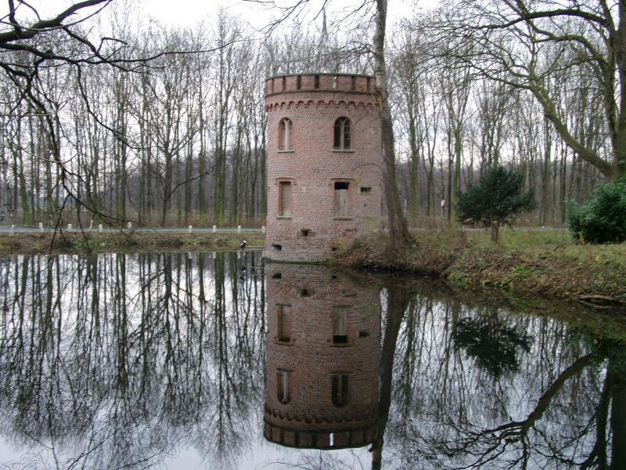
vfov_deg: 29.1
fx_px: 904
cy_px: 235
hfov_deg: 38.2
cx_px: 313
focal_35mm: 50
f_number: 5.6
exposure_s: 1/14.4
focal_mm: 10.4
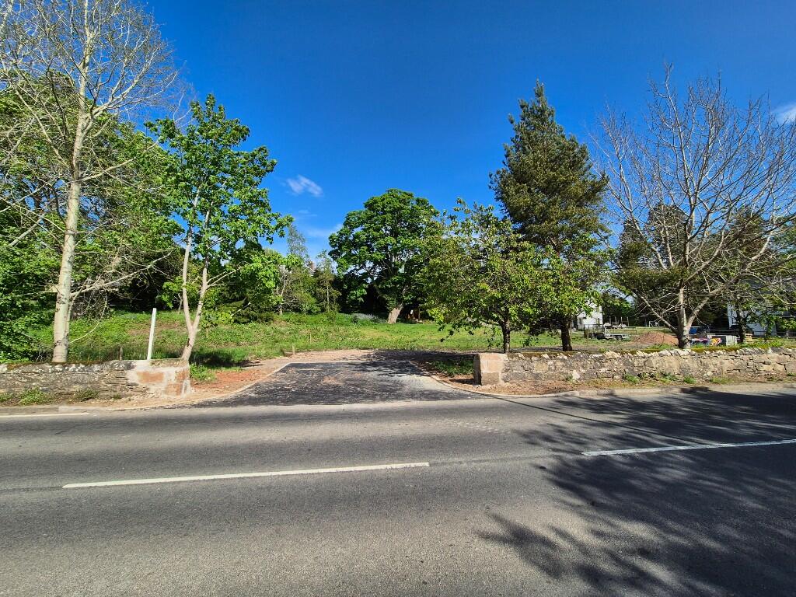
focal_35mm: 13
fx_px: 299
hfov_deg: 106.2
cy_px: 298
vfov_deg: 89.9
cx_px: 398
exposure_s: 1/1444
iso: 50
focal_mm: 2.2
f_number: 2.2
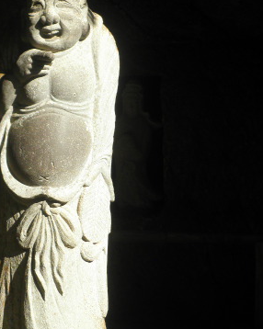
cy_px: 143
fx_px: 799
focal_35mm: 82
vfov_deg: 23.3
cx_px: 40
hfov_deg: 18.5
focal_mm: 8.3
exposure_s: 1/500
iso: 64
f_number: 3.4
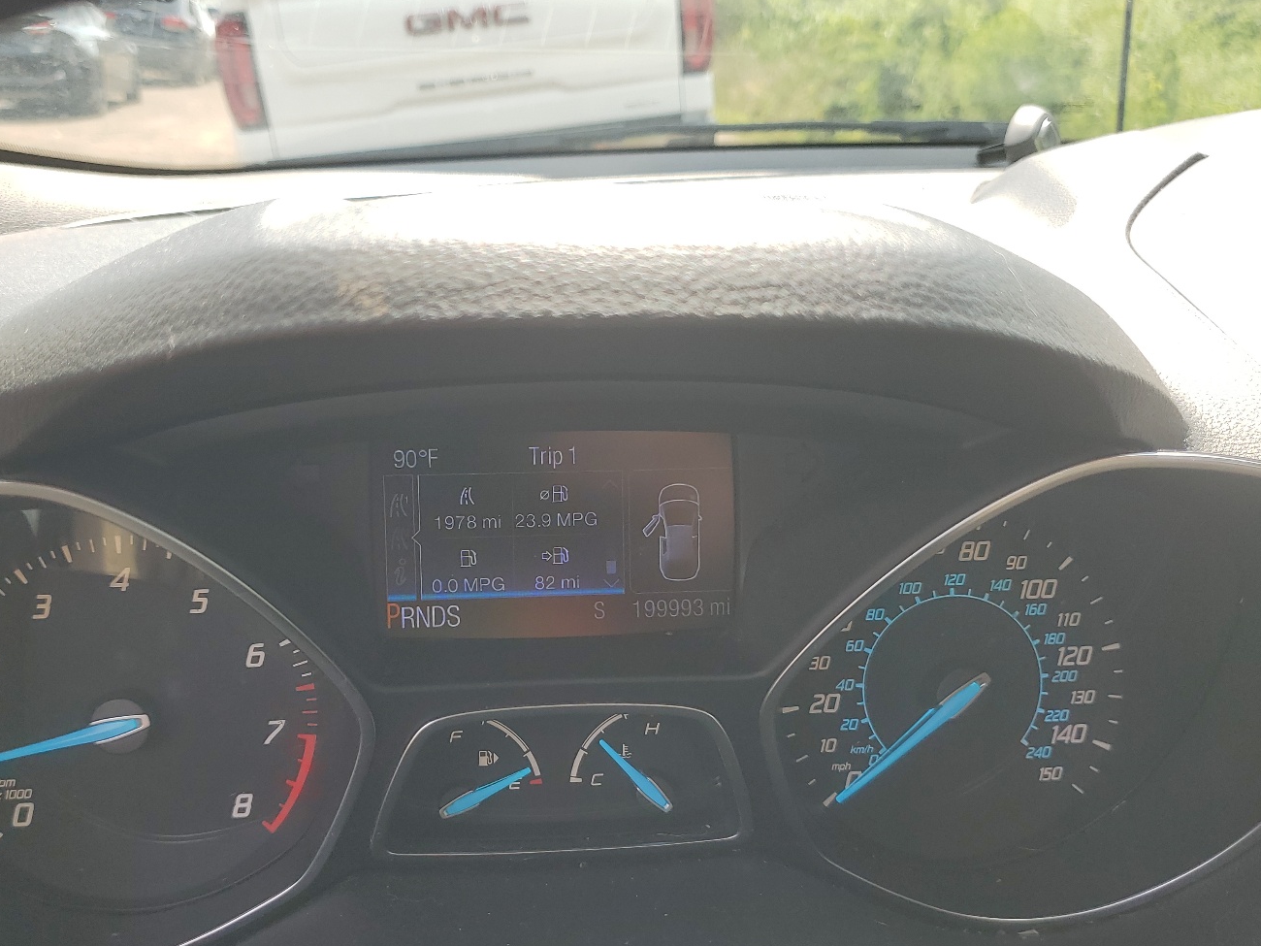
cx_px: 565
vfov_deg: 44.0
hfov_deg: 56.7
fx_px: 1166
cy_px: 555
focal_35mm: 32
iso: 50
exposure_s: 1/588
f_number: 1.5
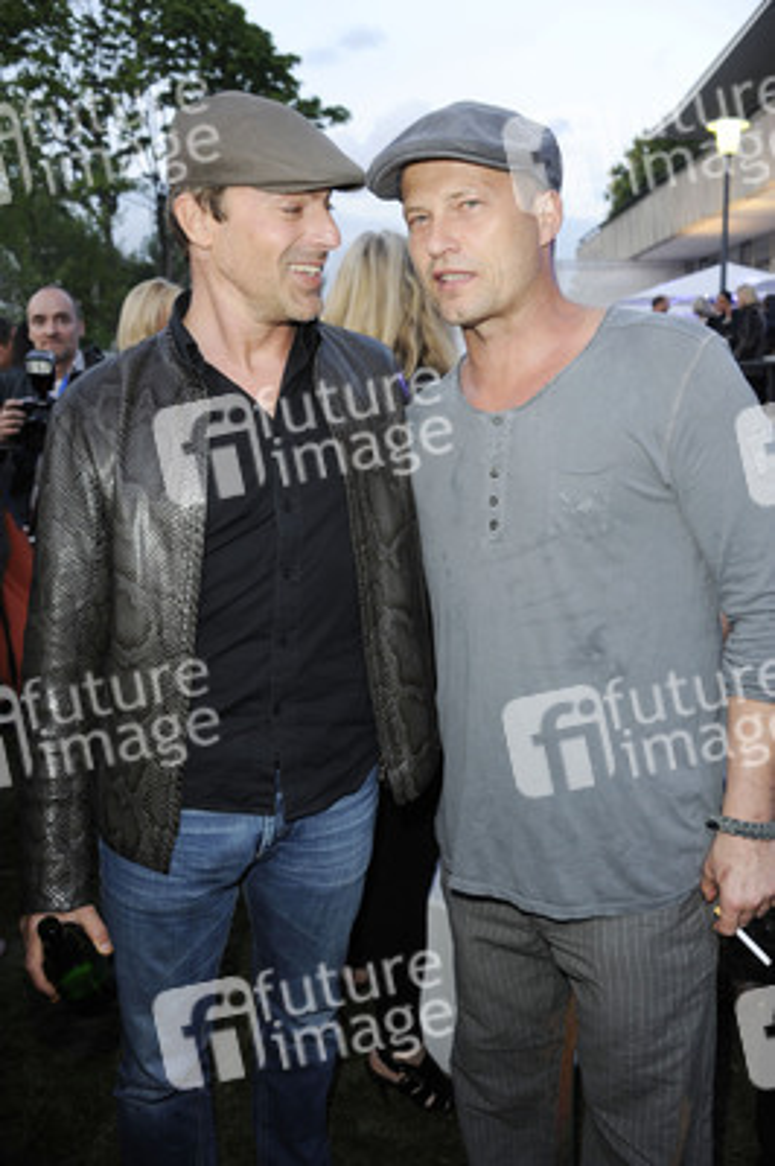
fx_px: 906
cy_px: 583
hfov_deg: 46.3
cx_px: 388
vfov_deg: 65.5
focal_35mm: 28
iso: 800
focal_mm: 28
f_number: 5.6
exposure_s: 1/60
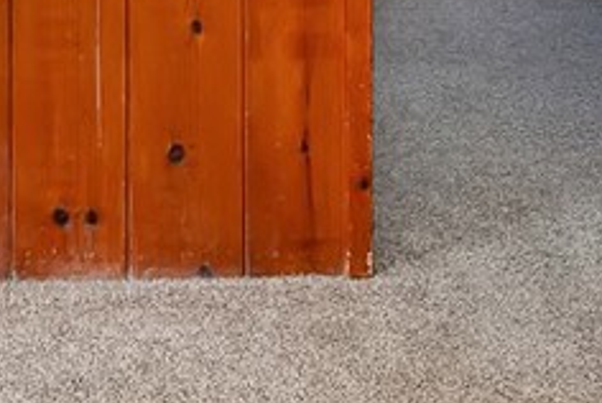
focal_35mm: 65
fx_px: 1088
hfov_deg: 28.9
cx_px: 0
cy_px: -228
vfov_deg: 18.3
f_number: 8
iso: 400
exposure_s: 1/30
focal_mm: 10
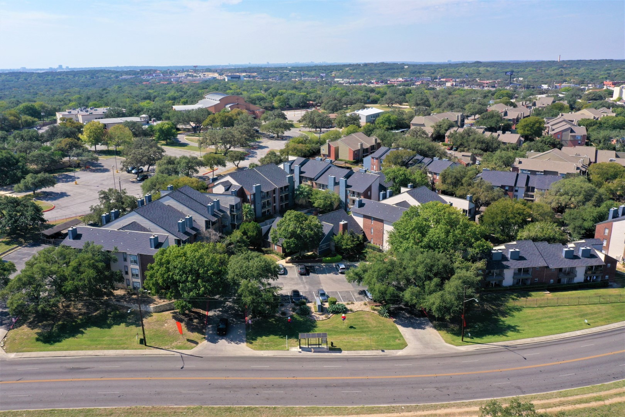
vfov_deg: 46.4
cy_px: 208
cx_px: 312
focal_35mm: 28
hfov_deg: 65.5
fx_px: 486
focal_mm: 10.26
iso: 100
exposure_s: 1/500
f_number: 5.6
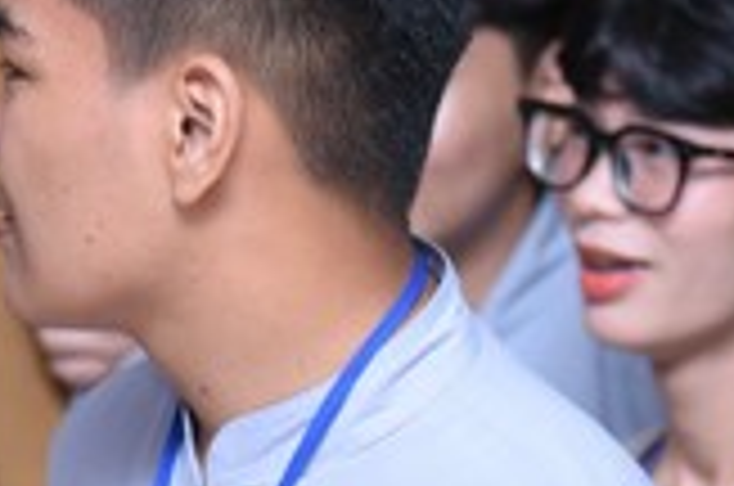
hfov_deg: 4.9
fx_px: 8547
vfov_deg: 3.3
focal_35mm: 420
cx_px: 820
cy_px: 396
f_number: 4.5
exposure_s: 1/250
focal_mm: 105
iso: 2000
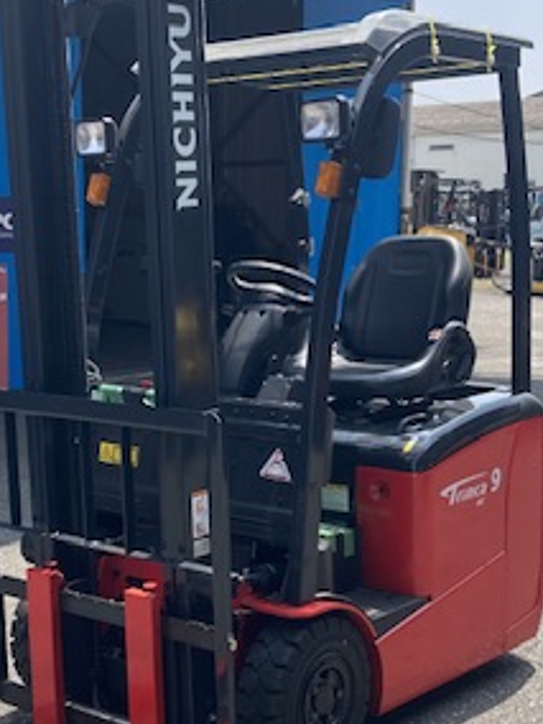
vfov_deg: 30.6
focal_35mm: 63
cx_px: 206
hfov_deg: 23.2
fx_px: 1318
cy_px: 436
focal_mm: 3.99
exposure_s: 1/917
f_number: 1.8
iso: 20
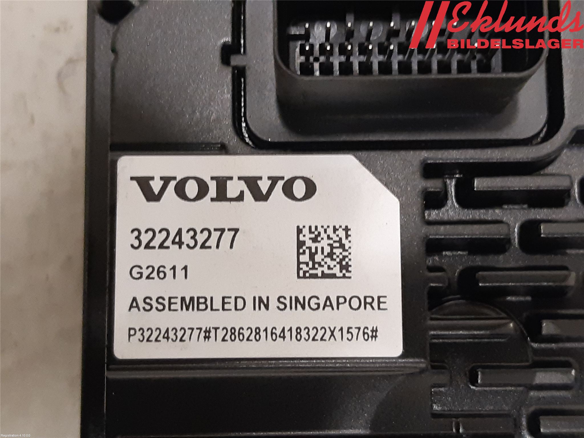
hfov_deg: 67.3
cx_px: 292
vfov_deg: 53.1
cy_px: 219
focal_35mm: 26
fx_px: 439
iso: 200
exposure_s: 1/25
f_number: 1.7
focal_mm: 3.93
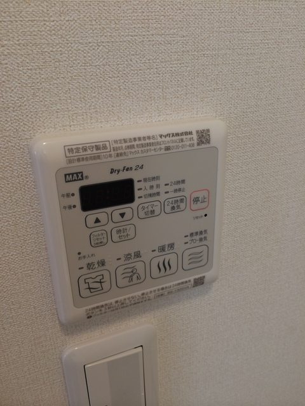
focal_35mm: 30
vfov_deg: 60.0
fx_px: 352
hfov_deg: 46.8
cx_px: 152
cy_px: 203
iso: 64
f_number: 2.2
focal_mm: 4.12
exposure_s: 1/30
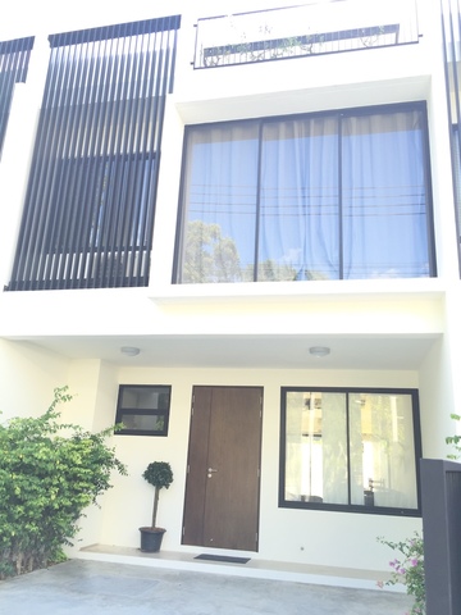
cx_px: 230
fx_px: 515
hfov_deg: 48.2
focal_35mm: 29
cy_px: 308
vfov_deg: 61.7
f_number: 2.2
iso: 32
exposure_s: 1/130
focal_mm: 4.15
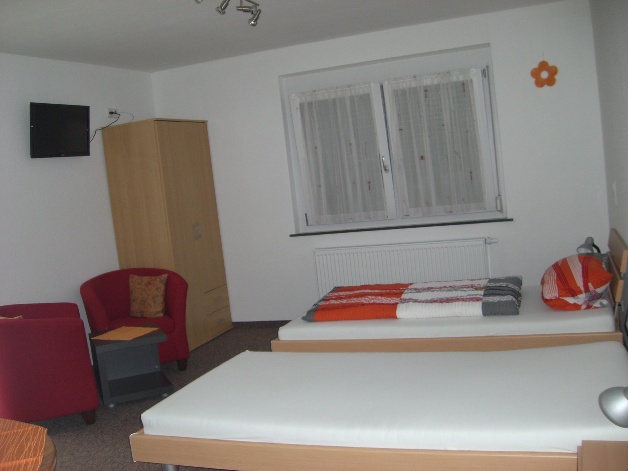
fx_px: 689
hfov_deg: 49.0
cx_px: 314
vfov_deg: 37.7
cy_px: 236
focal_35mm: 38
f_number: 2.7
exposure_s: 1/60
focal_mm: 6.2
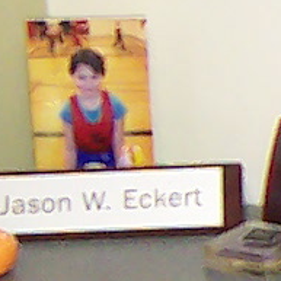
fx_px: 3159
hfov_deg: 4.9
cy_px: 312
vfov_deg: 5.1
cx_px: 748
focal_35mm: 344
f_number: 2.8
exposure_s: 1/8
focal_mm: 5.6
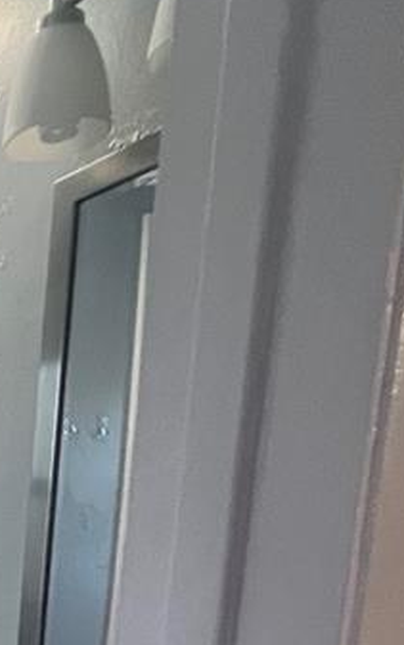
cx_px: -362
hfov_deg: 18.8
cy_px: 722
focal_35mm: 49
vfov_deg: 34.9
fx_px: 862
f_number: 1.8
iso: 320
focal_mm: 1.57
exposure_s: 1/60
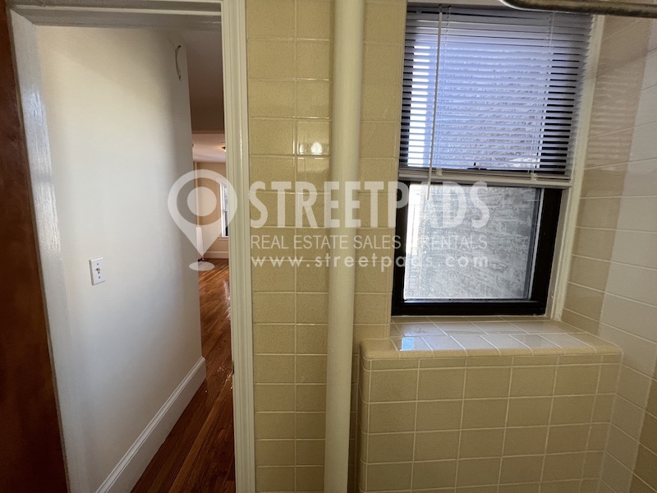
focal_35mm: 13
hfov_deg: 106.2
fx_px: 247
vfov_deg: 89.9
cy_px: 246
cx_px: 328
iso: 200
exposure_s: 1/120
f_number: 1.8
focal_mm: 1.57
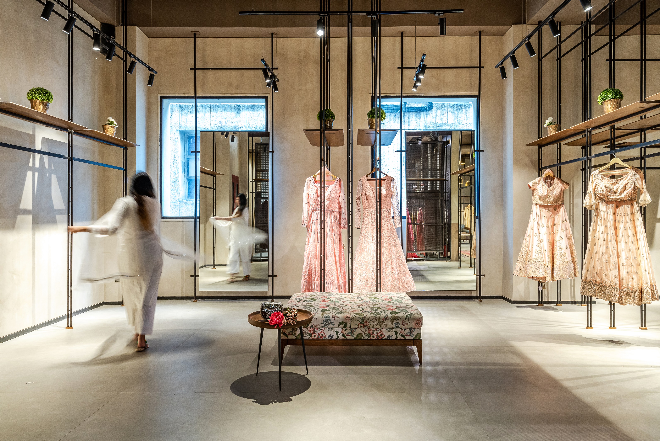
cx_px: 330
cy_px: 220
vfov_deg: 49.6
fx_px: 477
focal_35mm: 26
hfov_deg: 69.4
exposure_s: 1/6
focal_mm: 26
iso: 800
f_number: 10
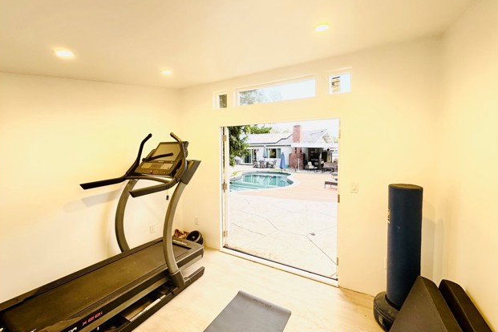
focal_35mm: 15
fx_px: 207
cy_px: 158
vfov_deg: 77.3
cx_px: 250
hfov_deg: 100.4
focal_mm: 2.22
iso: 320
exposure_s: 1/99
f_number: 2.2
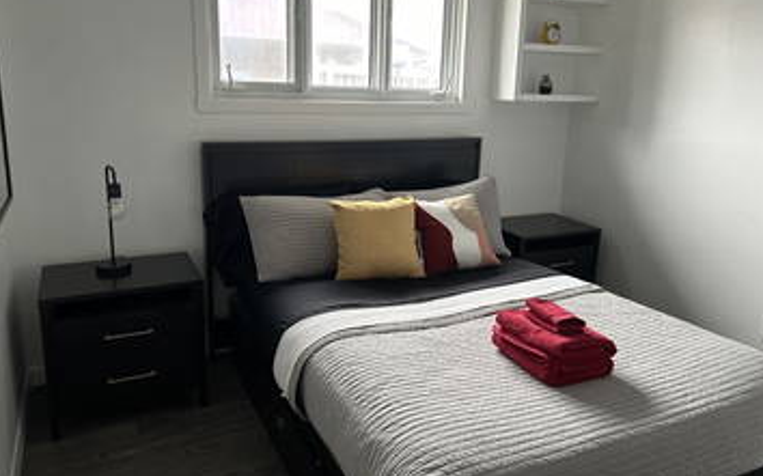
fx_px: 582
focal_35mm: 28
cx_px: 384
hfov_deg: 66.5
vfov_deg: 44.4
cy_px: 209
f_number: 1.5
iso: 160
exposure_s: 1/60
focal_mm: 5.7
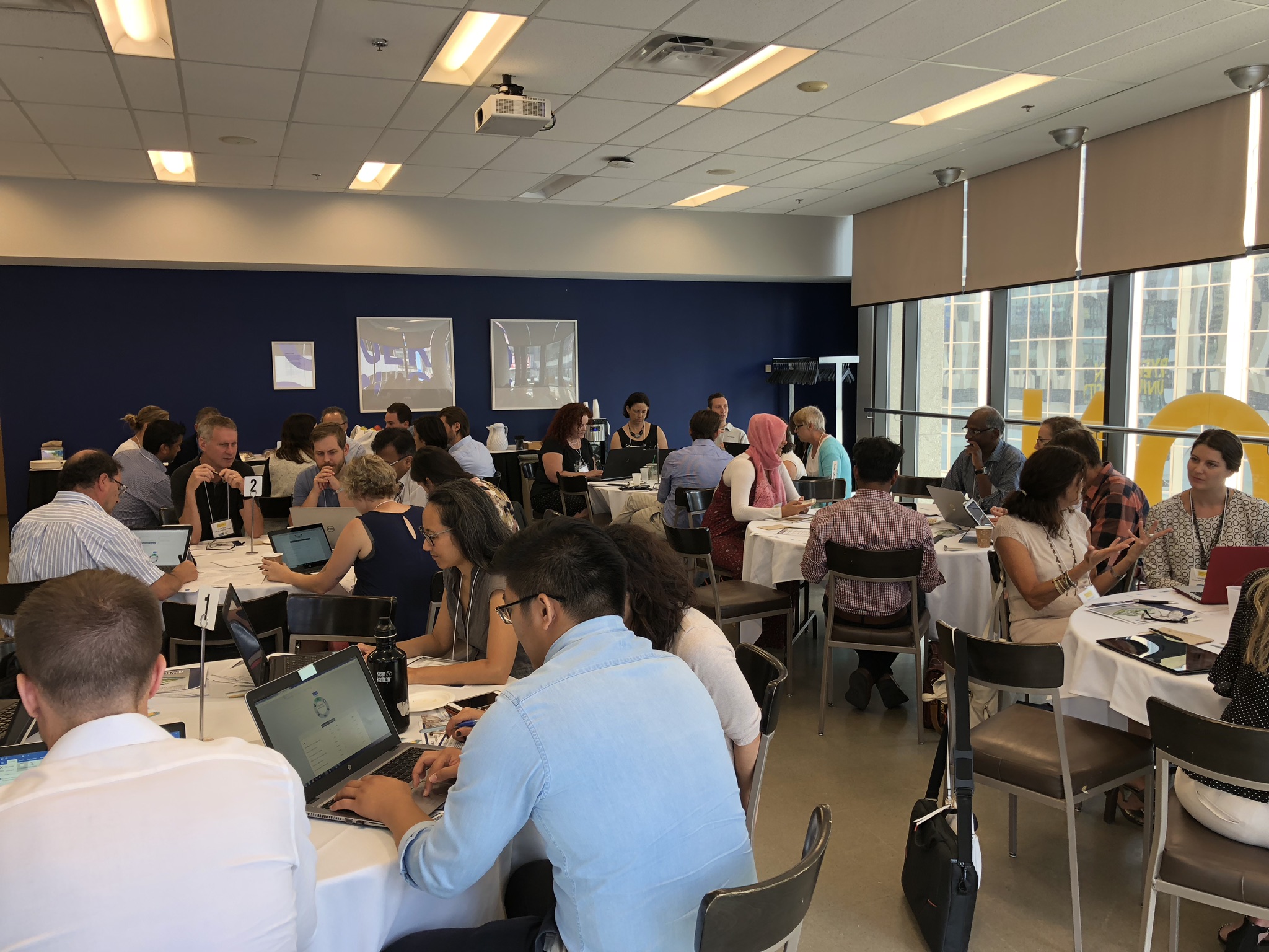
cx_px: 634
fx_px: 1026
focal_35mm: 28
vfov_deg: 49.7
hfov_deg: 63.4
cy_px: 476
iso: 64
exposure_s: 1/120
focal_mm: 4
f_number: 1.8
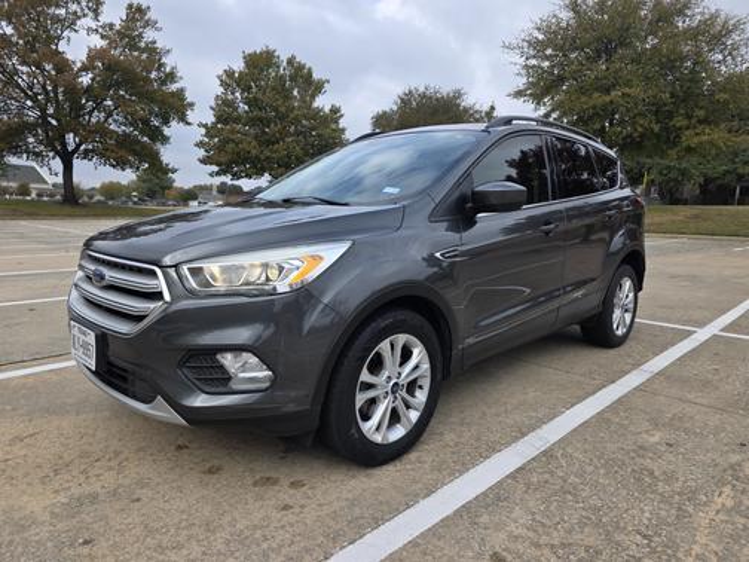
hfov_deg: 73.9
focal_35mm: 23
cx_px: 374
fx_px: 498
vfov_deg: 58.9
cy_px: 281
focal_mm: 6.3
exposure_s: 1/2240
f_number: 1.7
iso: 80
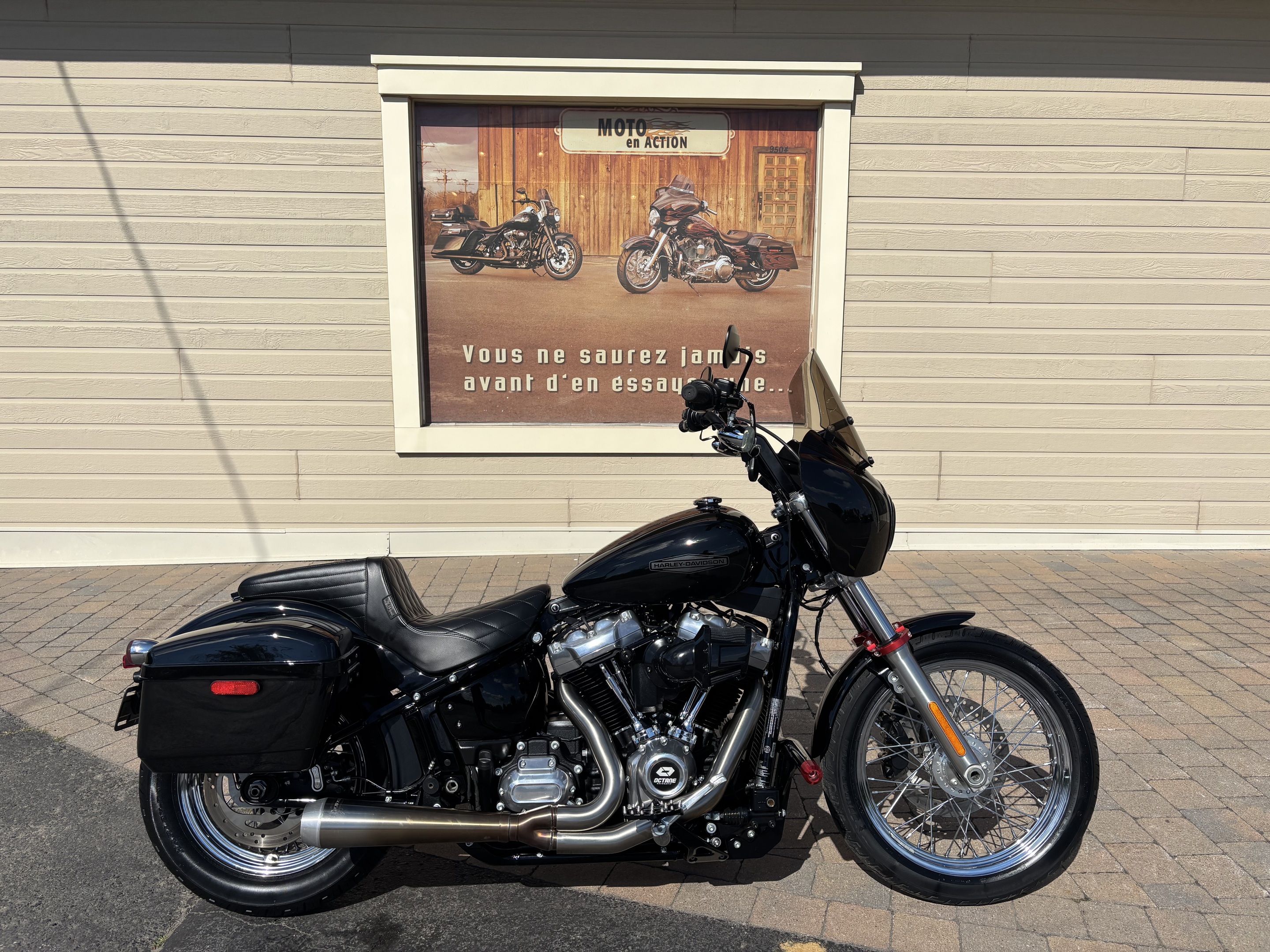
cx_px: 635
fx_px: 954
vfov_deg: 53.1
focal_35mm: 26
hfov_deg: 67.3
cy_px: 476
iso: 50
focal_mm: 5.96
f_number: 1.6
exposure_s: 1/6329
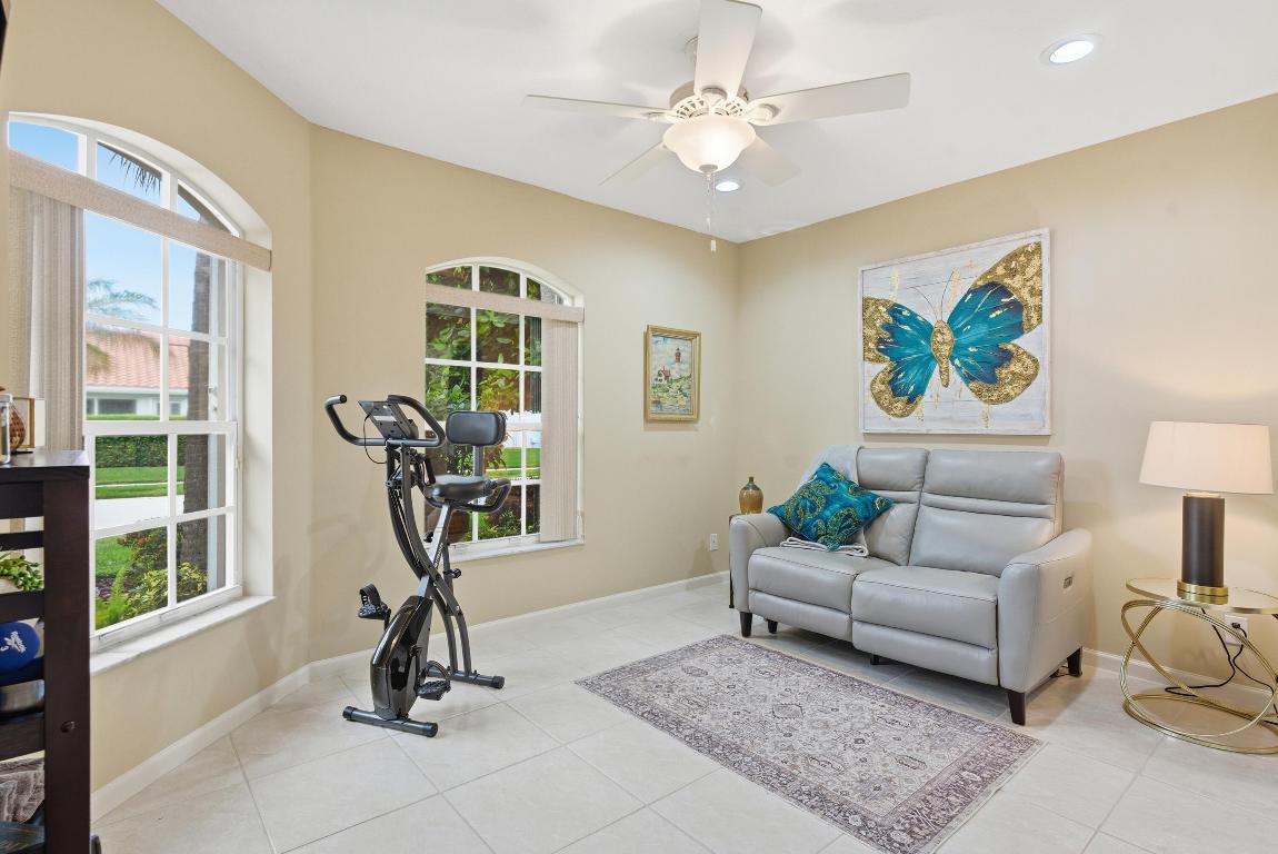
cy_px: 427
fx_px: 604
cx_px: 639
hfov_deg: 93.2
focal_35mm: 17
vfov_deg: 70.5
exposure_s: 1/200
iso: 320
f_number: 8
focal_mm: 17
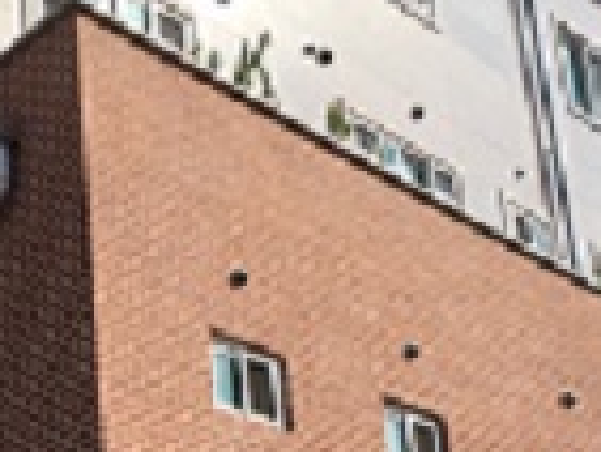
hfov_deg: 22.9
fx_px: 1425
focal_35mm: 82
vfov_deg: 17.2
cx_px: 9
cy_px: 537
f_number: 2.2
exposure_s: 1/1923
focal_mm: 4.15
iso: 25
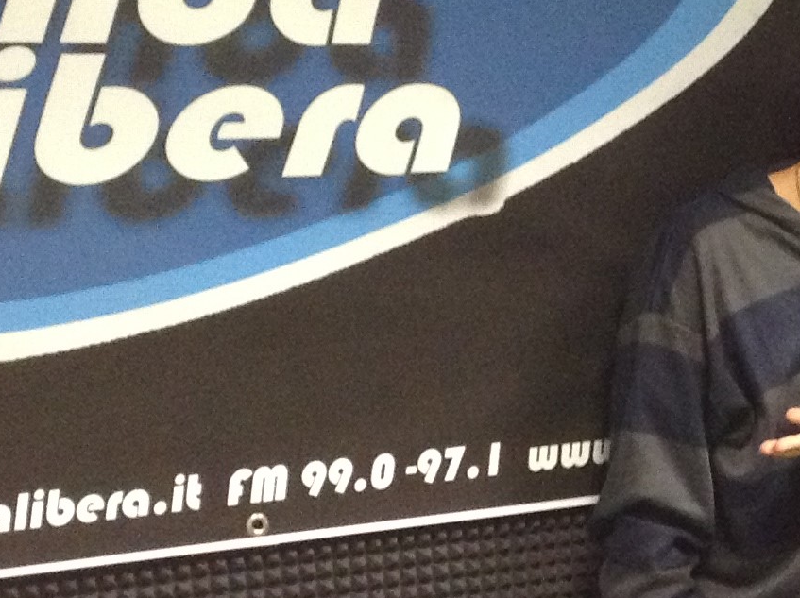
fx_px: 2331
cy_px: 316
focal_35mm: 101
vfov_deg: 14.6
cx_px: 610
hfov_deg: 19.3
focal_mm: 3.3
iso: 250
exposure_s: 1/24
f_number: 2.4
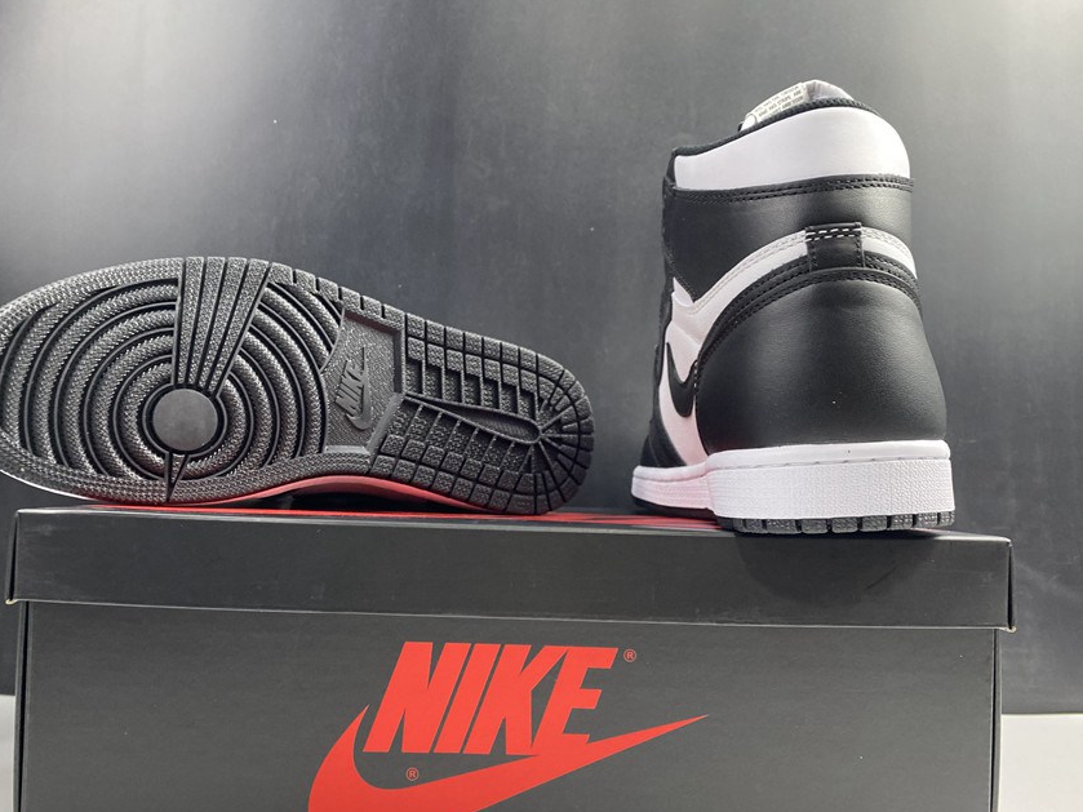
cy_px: 465
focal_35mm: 31
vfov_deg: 45.3
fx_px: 970
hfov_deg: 58.2
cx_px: 485
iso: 125
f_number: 1.8
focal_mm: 4.25
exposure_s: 1/50
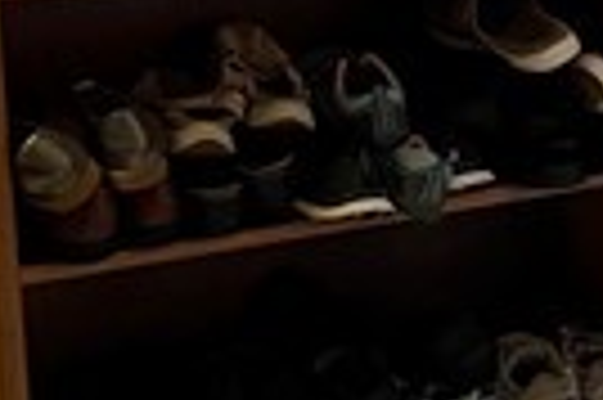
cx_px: 891
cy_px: 193
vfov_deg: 6.6
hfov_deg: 9.7
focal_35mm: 207
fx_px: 3463
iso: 500
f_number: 1.6
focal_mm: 5.1
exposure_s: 1/60
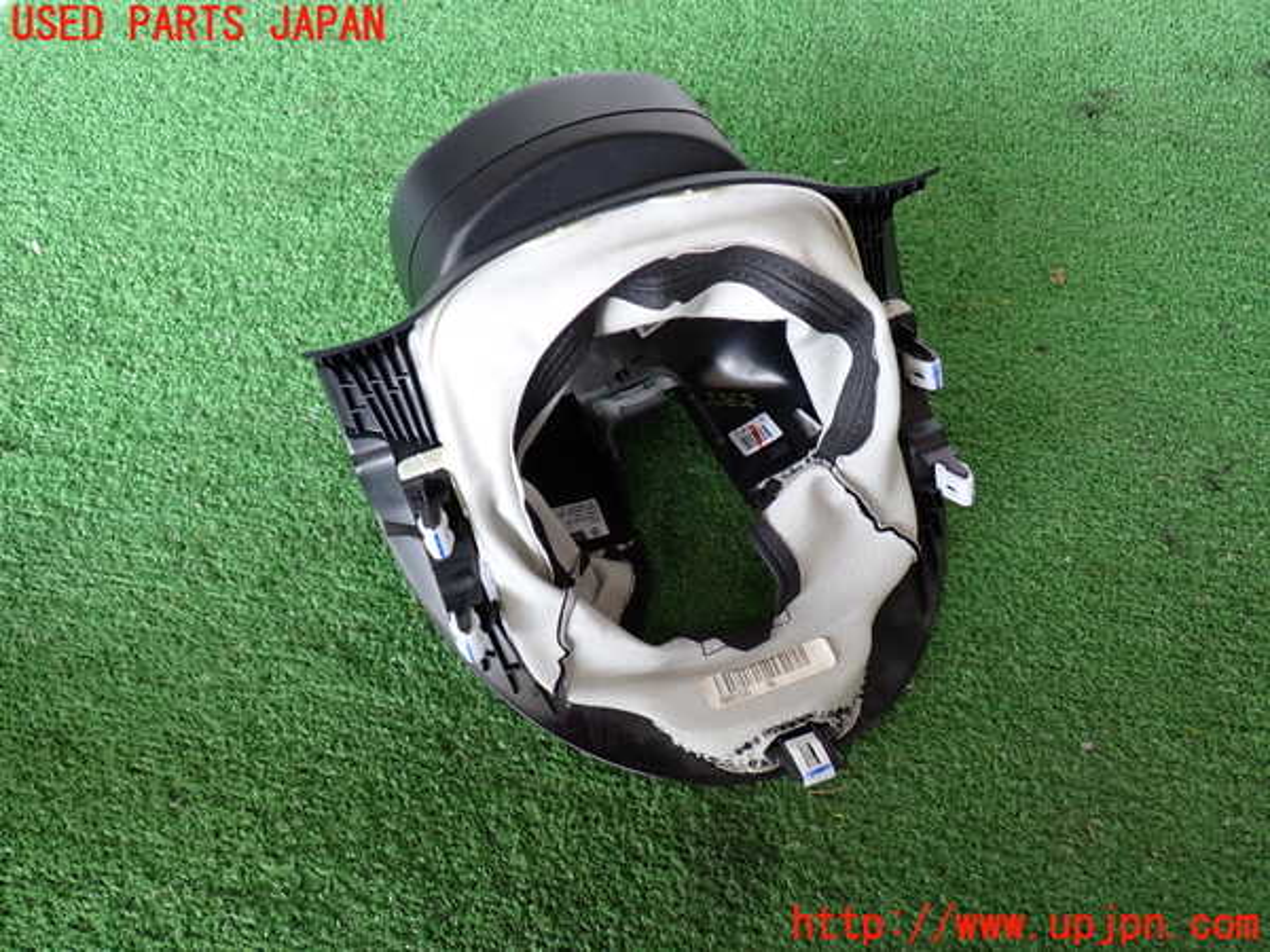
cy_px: 476
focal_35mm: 30
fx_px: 1101
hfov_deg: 60.0
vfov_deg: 46.8
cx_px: 635
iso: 200
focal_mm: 5.4
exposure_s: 1/60
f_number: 2.3
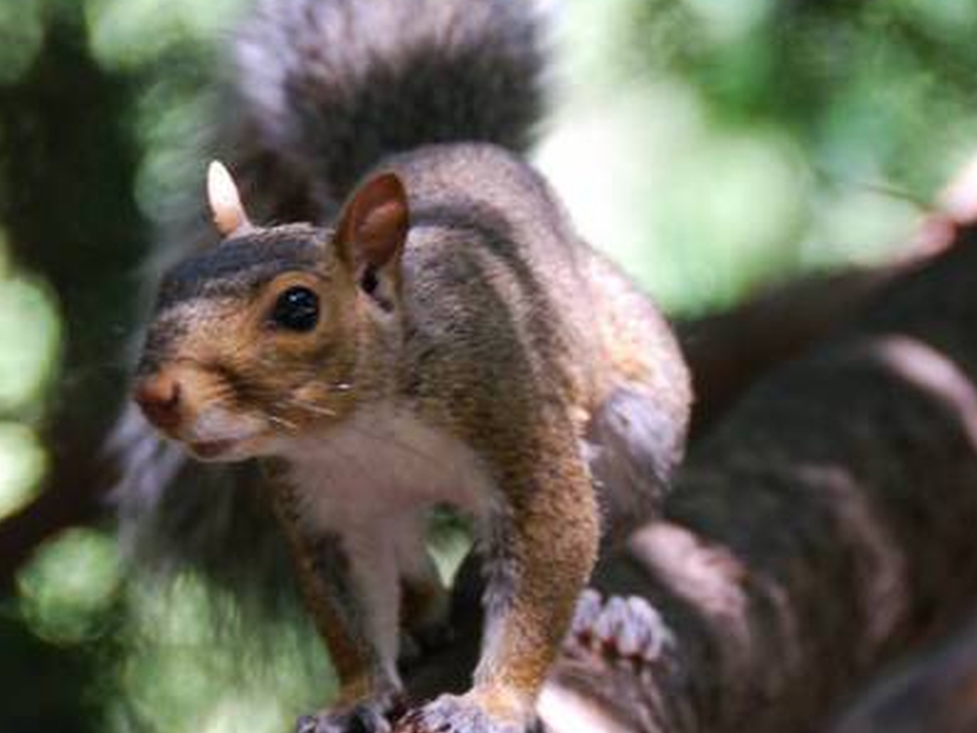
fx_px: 14394
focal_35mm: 510
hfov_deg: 3.9
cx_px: 390
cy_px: 267
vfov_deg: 2.9
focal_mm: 200
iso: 400
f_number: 5.6
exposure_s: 1/30
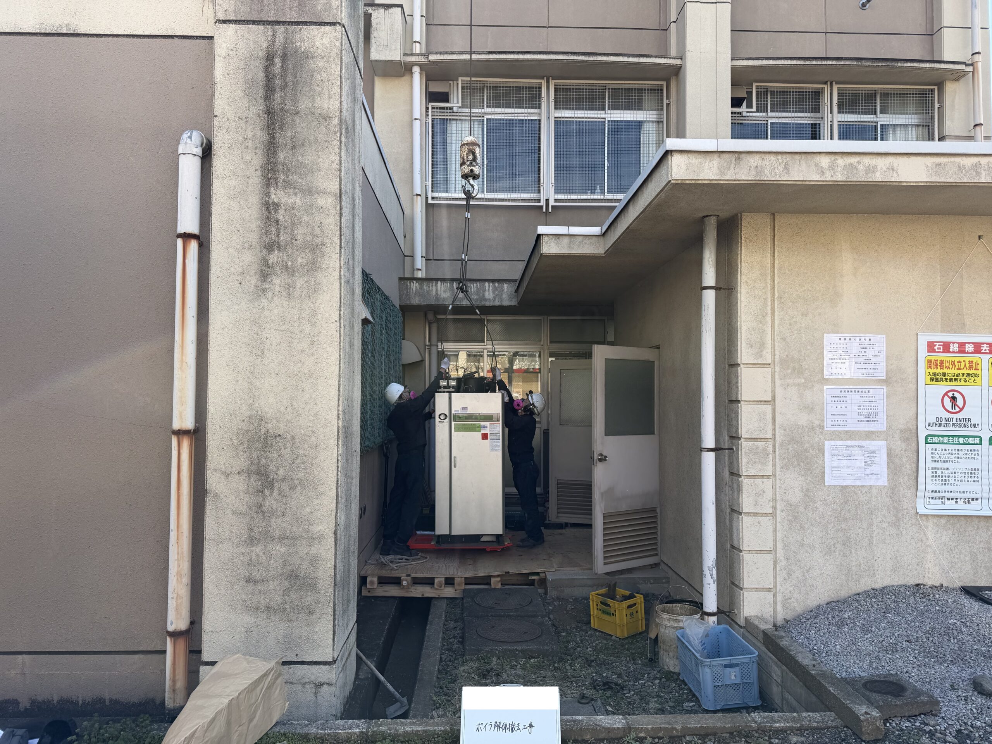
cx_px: 496
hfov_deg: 71.6
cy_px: 372
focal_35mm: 24
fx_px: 688
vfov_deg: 56.8
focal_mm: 6.76
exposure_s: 1/1192
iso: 80
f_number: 1.78
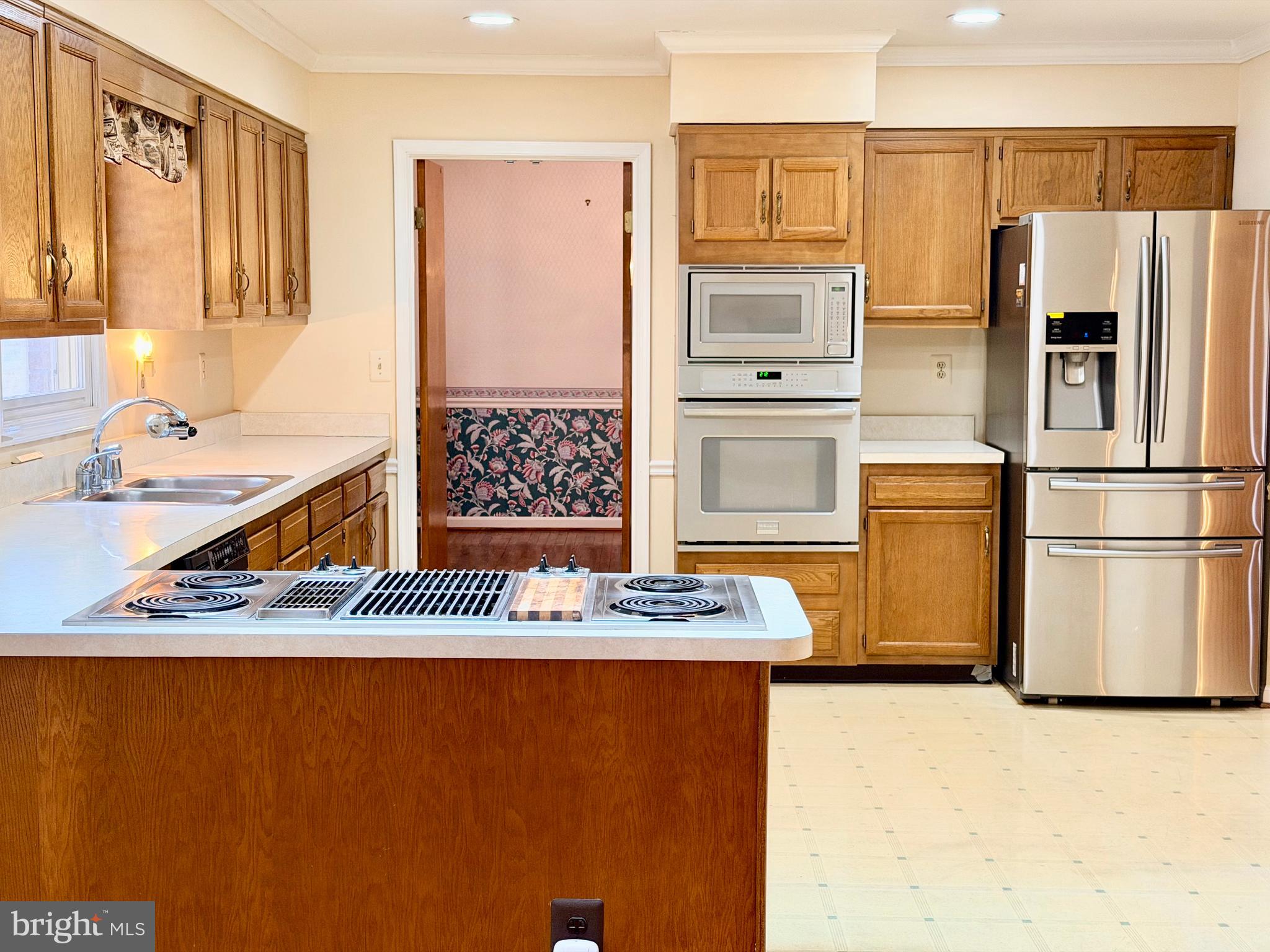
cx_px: 635
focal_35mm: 48
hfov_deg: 39.7
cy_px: 476
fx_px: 1761
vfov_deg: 30.3
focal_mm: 6.76
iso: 200
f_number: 1.78
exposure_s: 1/60
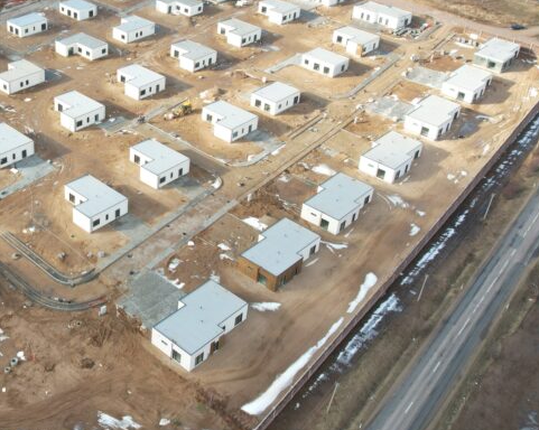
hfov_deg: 39.9
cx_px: 89
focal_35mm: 44
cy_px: 147
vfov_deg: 33.8
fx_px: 701
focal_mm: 8.38
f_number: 2.8
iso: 100
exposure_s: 1/500
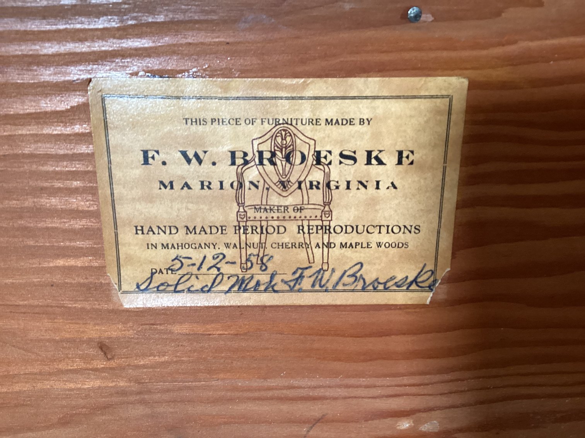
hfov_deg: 58.3
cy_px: 219
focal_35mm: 31
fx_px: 524
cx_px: 292
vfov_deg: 45.4
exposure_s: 1/50
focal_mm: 3.3
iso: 160
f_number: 2.4
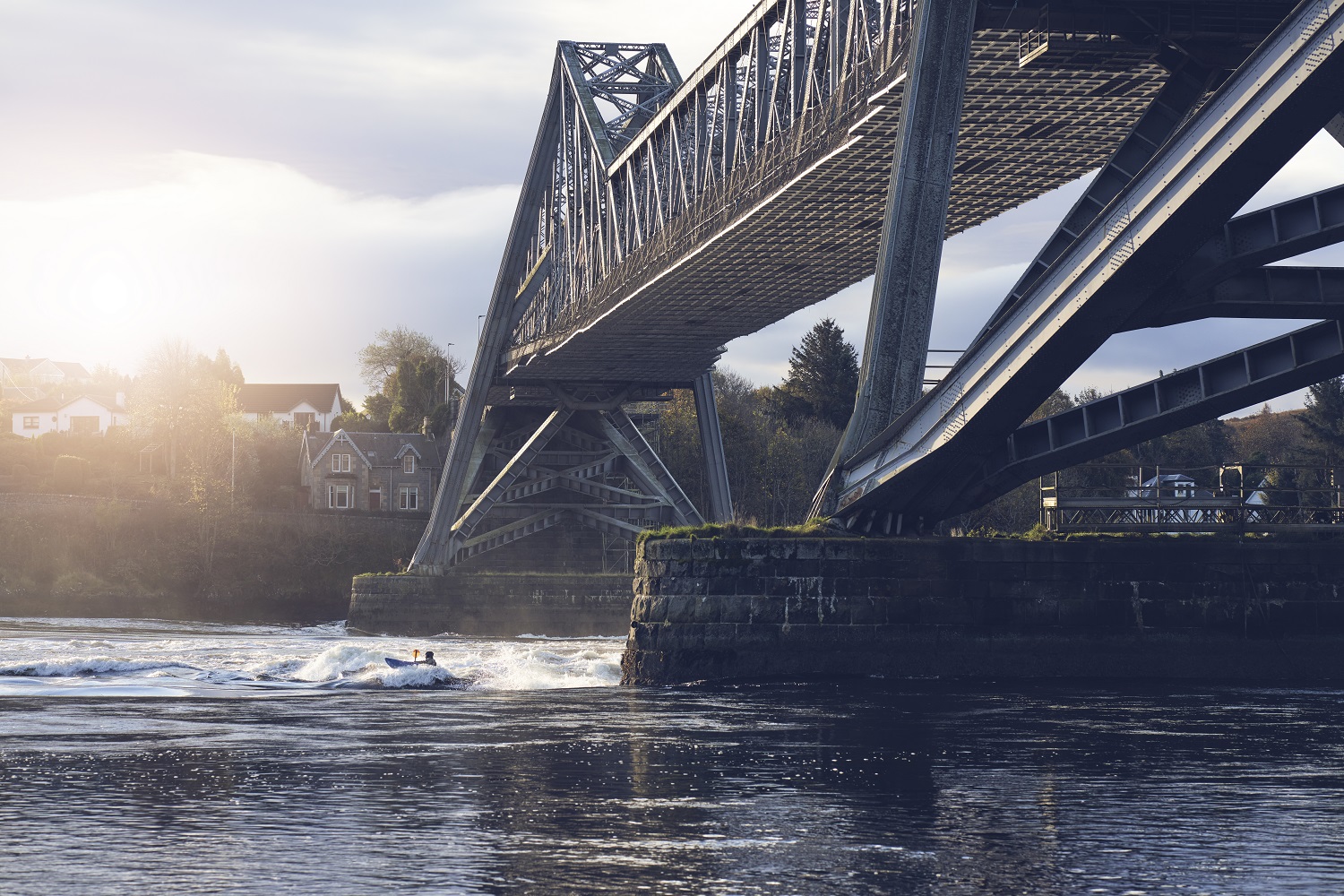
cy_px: 448
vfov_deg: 16.1
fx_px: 3173
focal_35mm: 85
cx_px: 672
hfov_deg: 23.9
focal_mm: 85
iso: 400
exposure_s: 1/800
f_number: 6.3
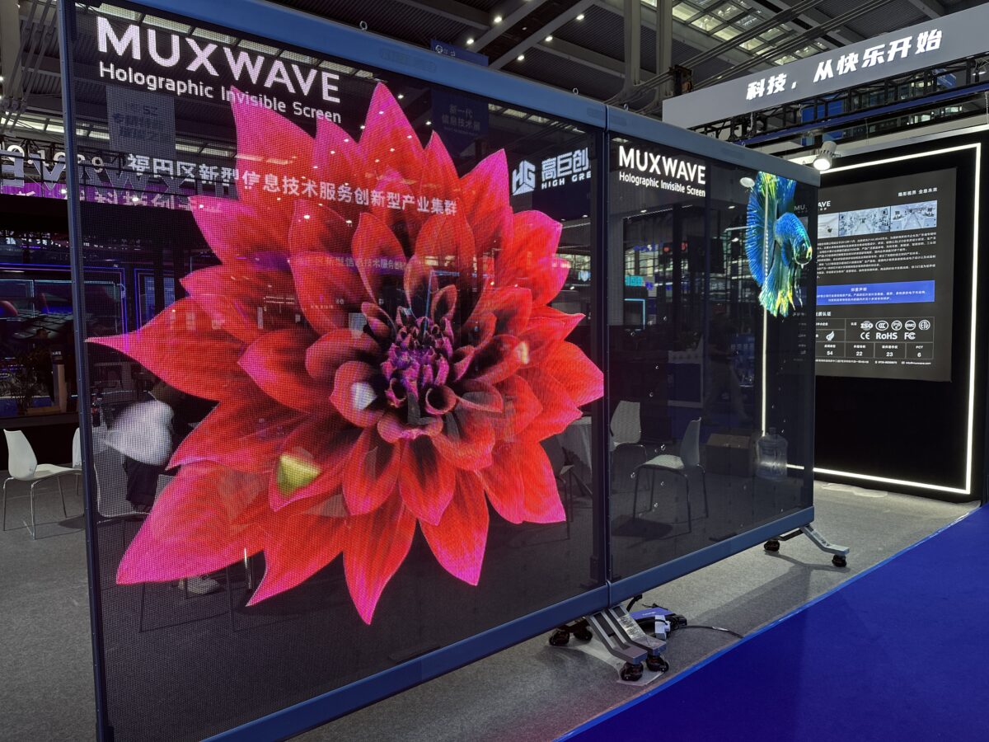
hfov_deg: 71.6
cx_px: 494
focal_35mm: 24
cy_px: 371
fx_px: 686
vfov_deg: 56.8
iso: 64
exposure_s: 1/188
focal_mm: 6.86
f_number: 1.78
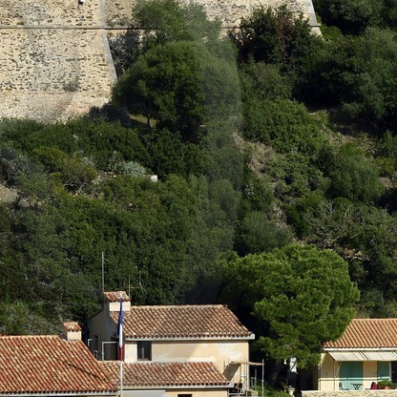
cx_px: -150
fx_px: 5164
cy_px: 148
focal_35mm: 398
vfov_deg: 4.4
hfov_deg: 4.4
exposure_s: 1/320
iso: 200
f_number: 11
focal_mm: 122
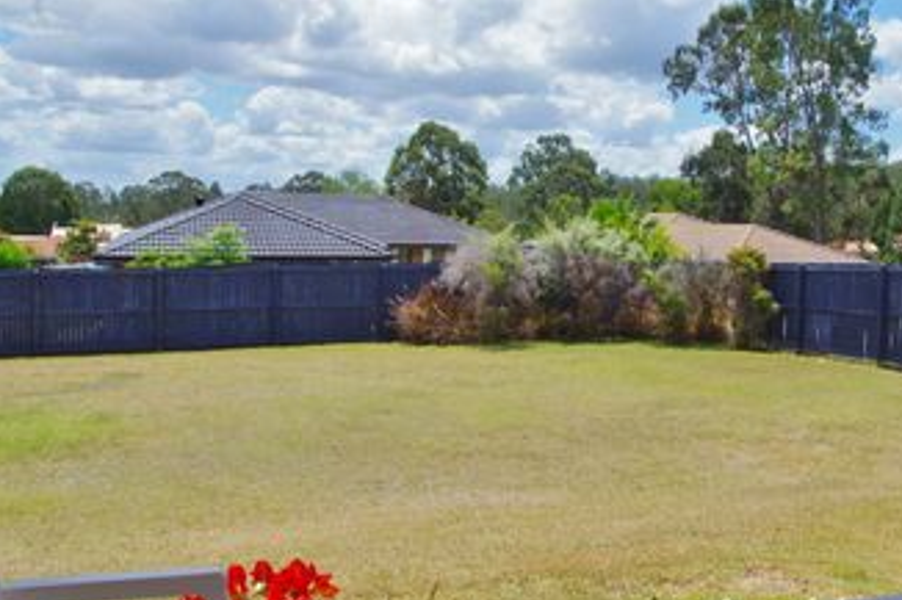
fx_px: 902
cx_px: 553
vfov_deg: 36.8
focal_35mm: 36
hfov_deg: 52.7
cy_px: 253
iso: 12
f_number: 13
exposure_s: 1/320
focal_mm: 17
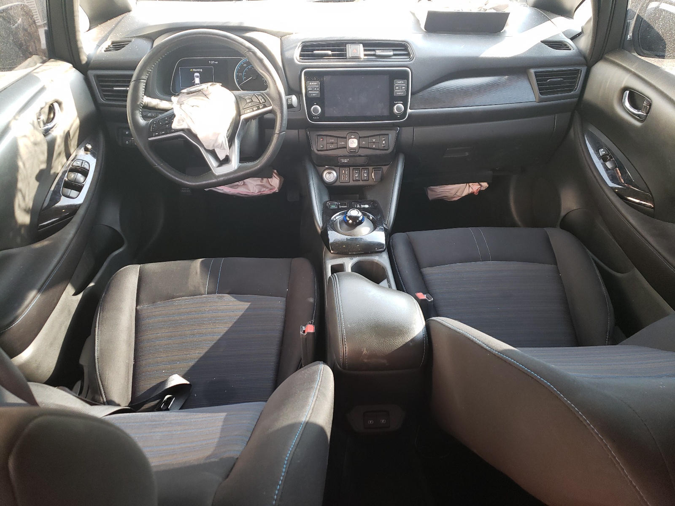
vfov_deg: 53.1
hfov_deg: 67.3
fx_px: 507
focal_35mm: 26
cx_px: 338
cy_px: 253
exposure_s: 1/60.2
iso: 87
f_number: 1.5
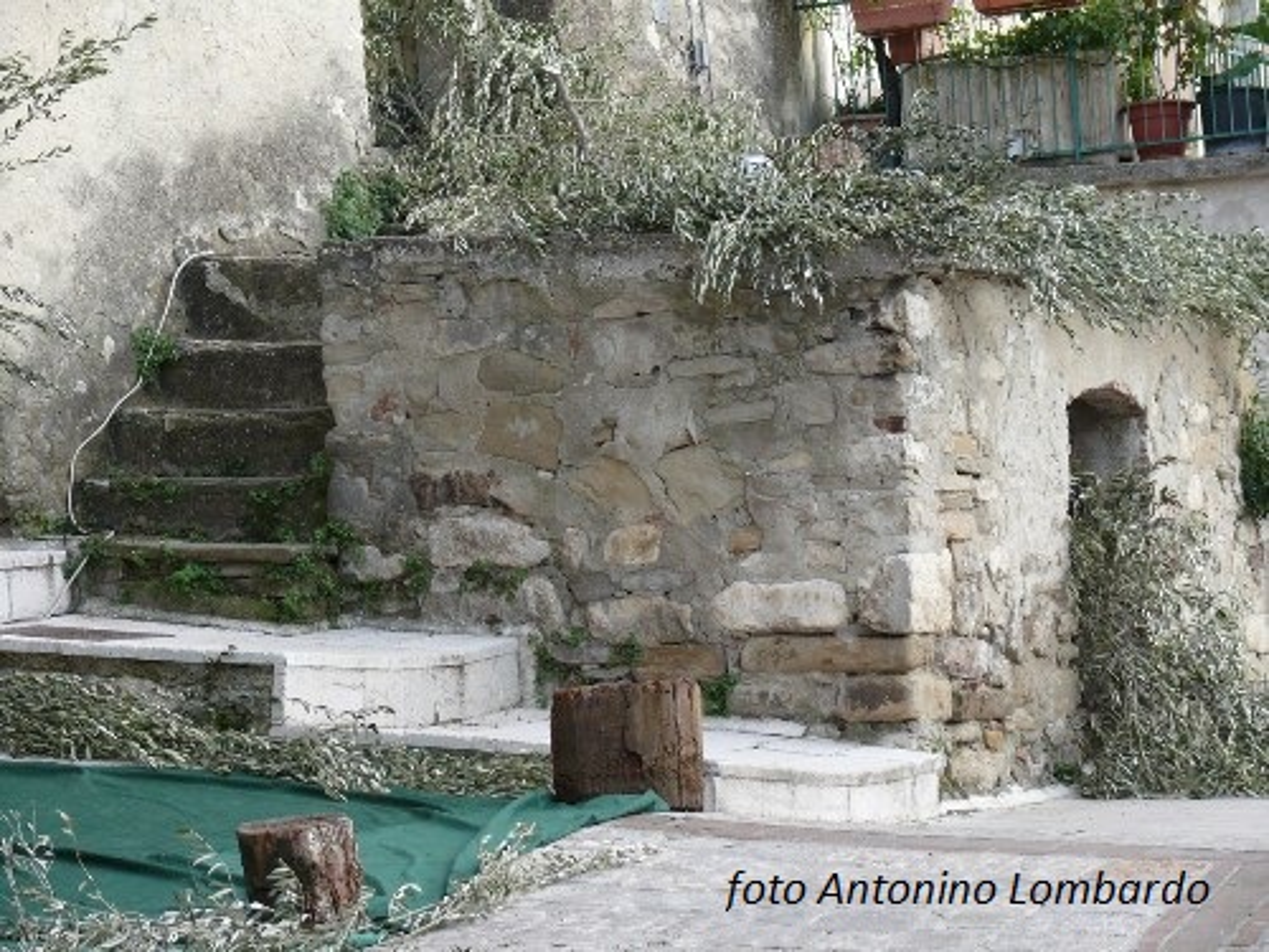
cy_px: 476
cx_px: 634
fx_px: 4399
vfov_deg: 12.3
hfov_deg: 16.4
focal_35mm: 120
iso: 200
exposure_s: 1/160
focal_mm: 25.4
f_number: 4
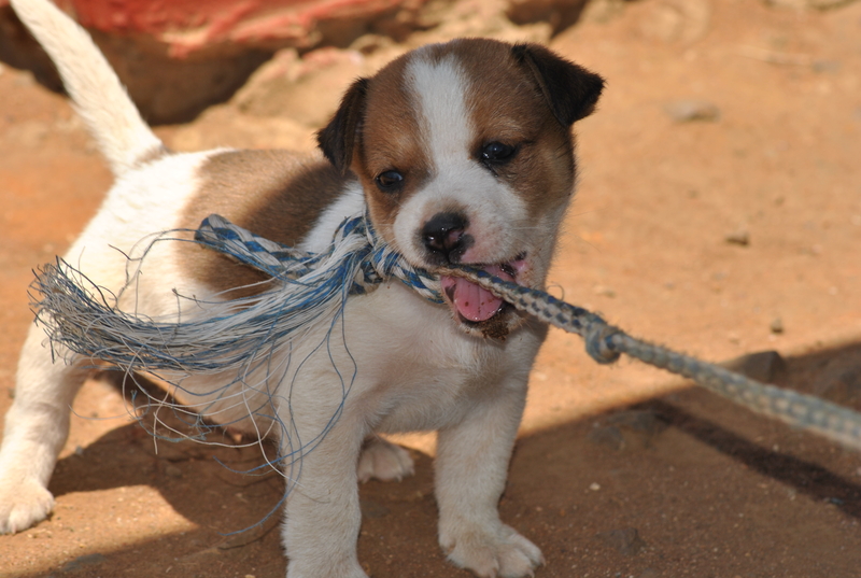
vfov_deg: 6.8
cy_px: 289
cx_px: 430
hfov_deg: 10.1
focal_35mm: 202
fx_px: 4853
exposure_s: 1/200
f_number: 9
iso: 100
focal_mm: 135
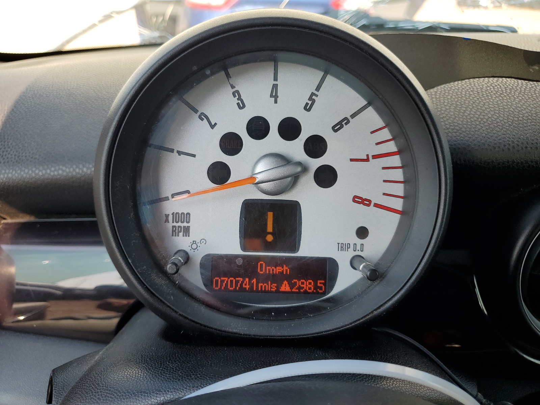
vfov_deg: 53.1
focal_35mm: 26
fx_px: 406
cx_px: 270
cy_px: 202
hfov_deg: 67.3
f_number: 1.5
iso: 50
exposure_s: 1/455
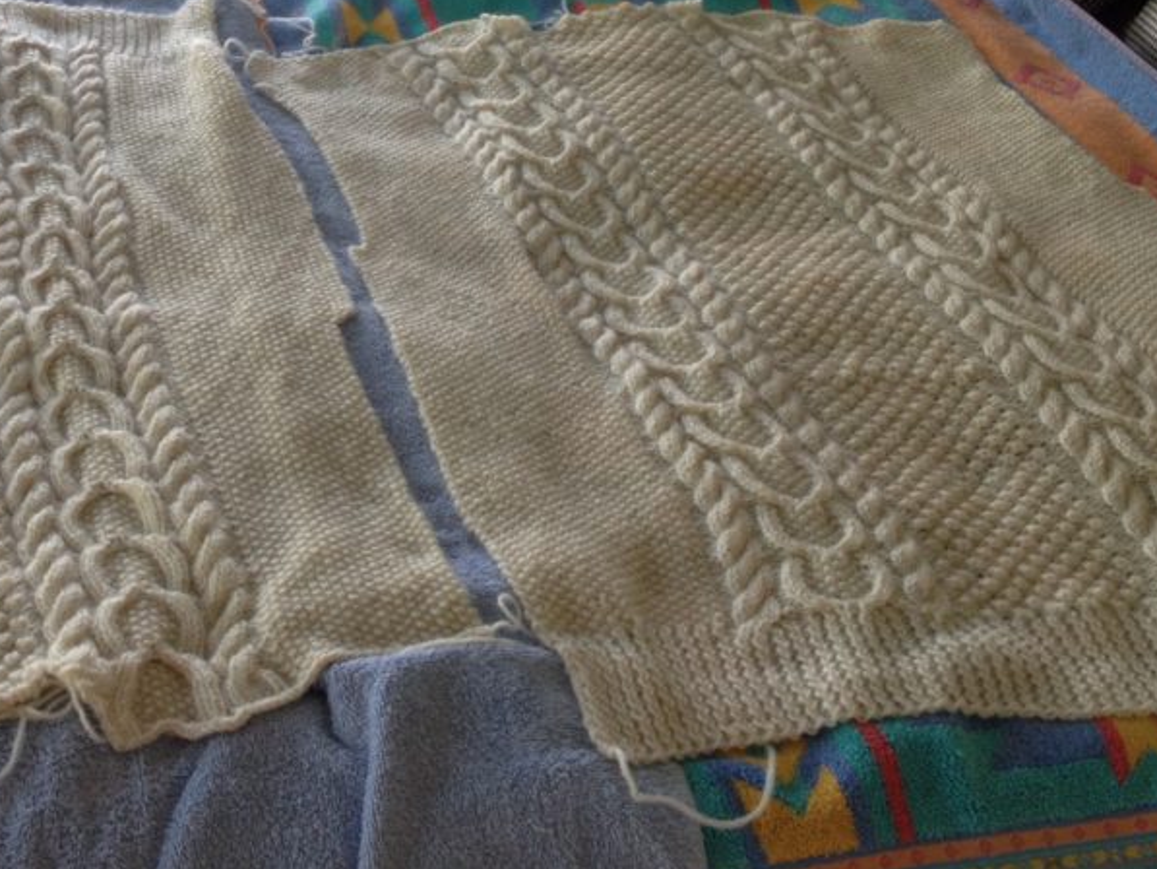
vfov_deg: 24.2
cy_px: 237
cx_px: 374
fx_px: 2006
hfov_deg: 31.9
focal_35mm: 60
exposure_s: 1/30
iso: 50
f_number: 2.4
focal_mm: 4.28
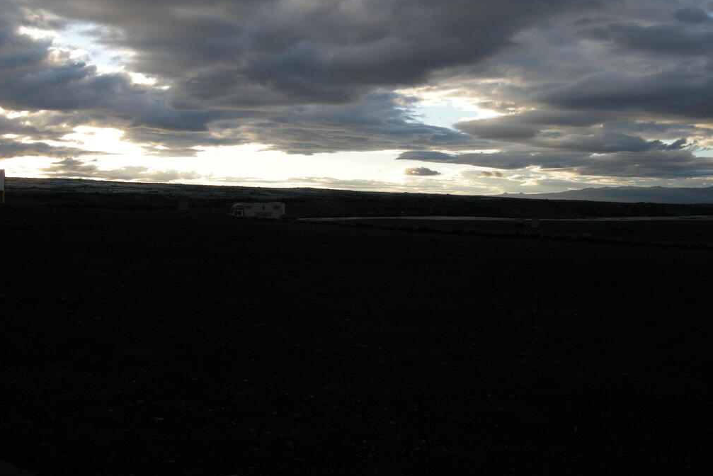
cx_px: 356
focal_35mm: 37
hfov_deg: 51.9
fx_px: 733
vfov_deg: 35.9
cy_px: 208
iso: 100
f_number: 4.8
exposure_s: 1/235
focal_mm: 7.5
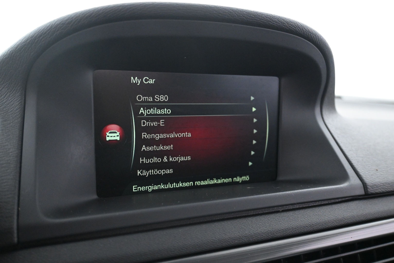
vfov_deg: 44.6
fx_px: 320
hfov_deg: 63.2
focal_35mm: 29
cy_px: 132
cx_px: 197
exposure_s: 1/30
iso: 4000
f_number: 3.8
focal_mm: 19.5
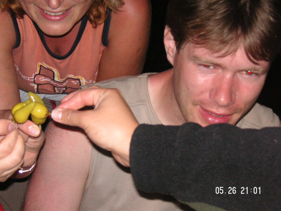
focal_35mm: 76
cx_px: 140
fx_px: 617
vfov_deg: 19.4
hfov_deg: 25.7
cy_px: 106
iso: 160
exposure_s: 1/90
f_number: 4.4
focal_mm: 12.6
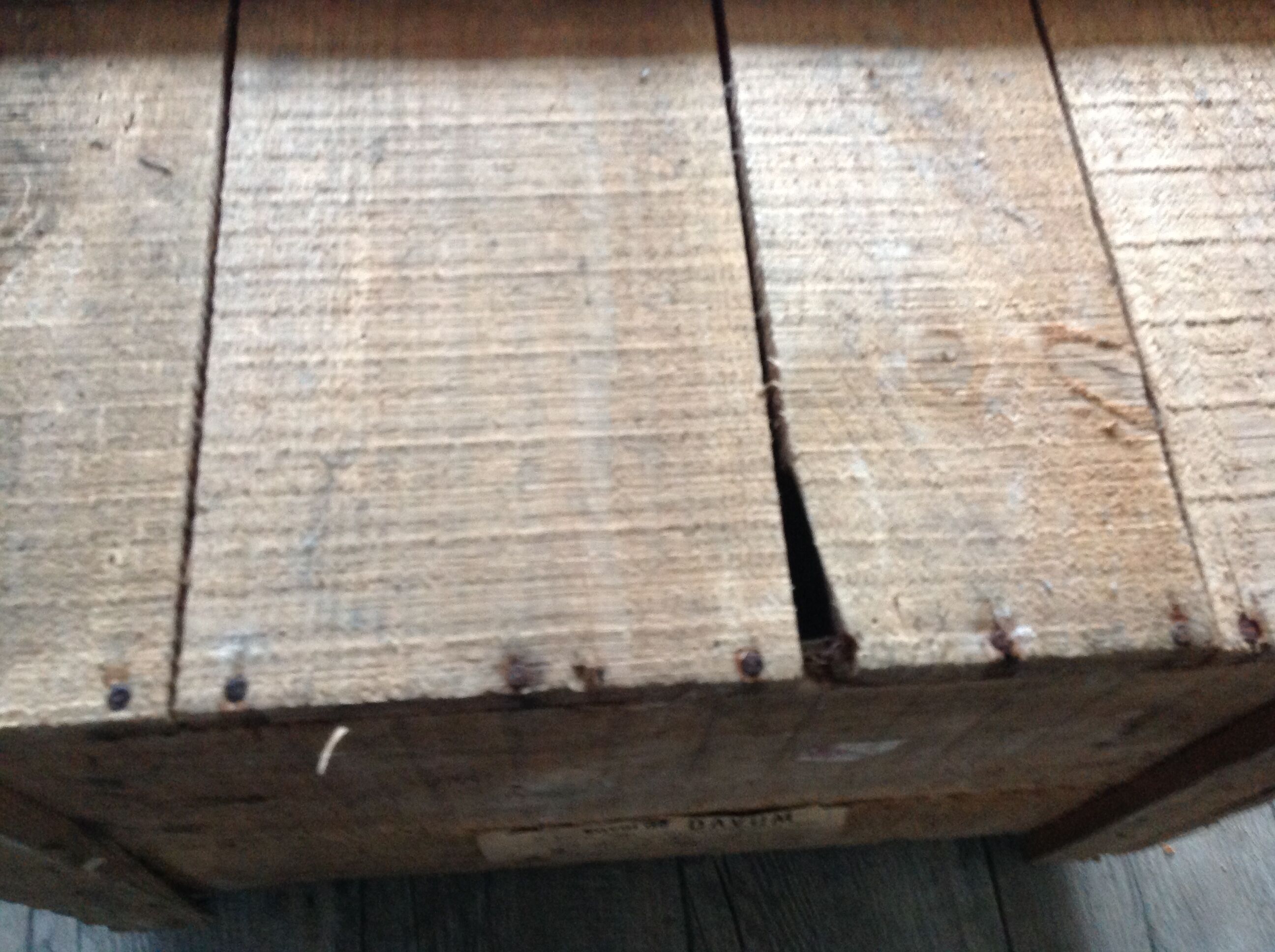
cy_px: 476
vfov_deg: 40.6
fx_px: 1287
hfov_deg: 52.7
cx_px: 638
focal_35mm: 35
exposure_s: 1/15
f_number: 2.4
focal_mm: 4.28
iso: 250
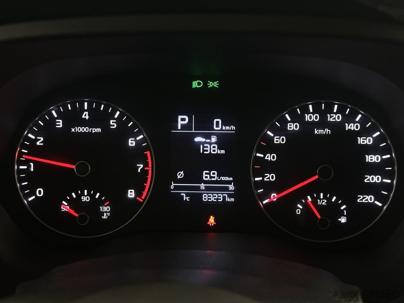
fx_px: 560
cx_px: 202
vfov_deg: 30.3
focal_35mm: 48
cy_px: 152
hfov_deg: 39.7
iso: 160
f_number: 1.78
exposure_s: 1/50
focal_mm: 6.86
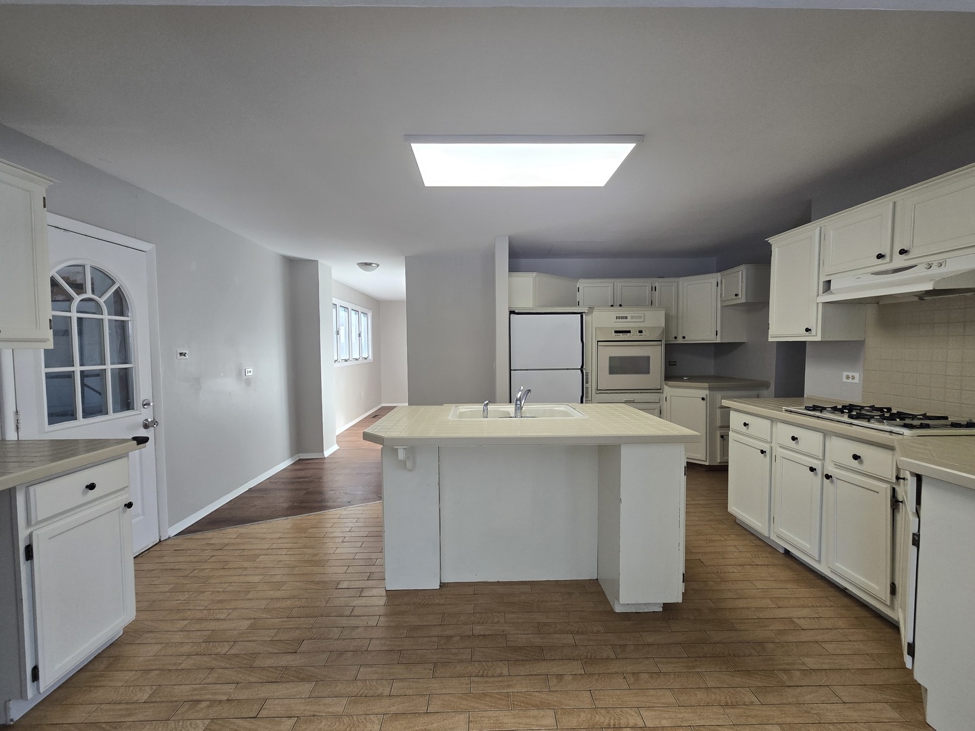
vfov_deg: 89.9
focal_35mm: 13
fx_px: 366
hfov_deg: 106.2
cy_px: 366
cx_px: 488
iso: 80
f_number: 2.2
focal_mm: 2.2
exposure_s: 1/60
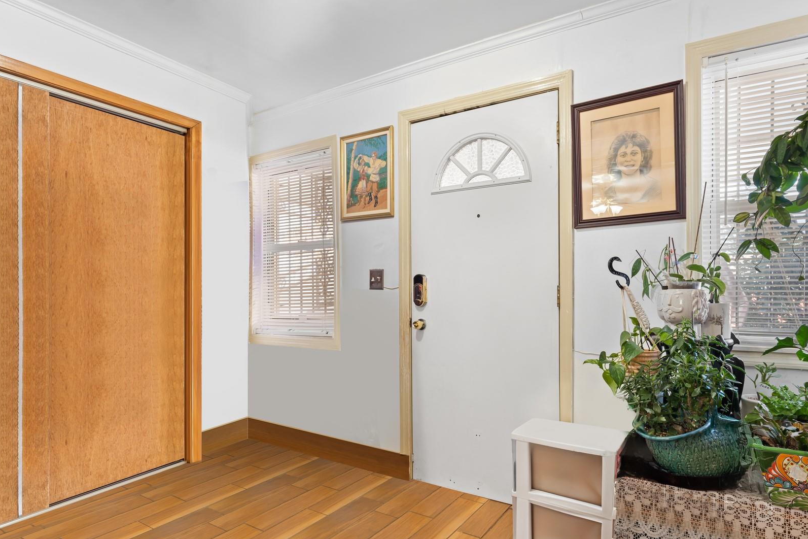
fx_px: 404
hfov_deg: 89.2
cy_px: 305
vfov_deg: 67.1
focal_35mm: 18
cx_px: 474
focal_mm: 14
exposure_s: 1
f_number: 8
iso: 200
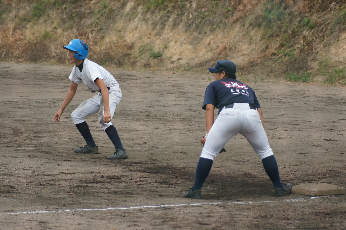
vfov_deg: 6.5
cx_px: 173
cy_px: 115
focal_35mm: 210
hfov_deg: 9.8
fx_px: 2016
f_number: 5.6
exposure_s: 1/250
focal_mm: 140
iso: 125
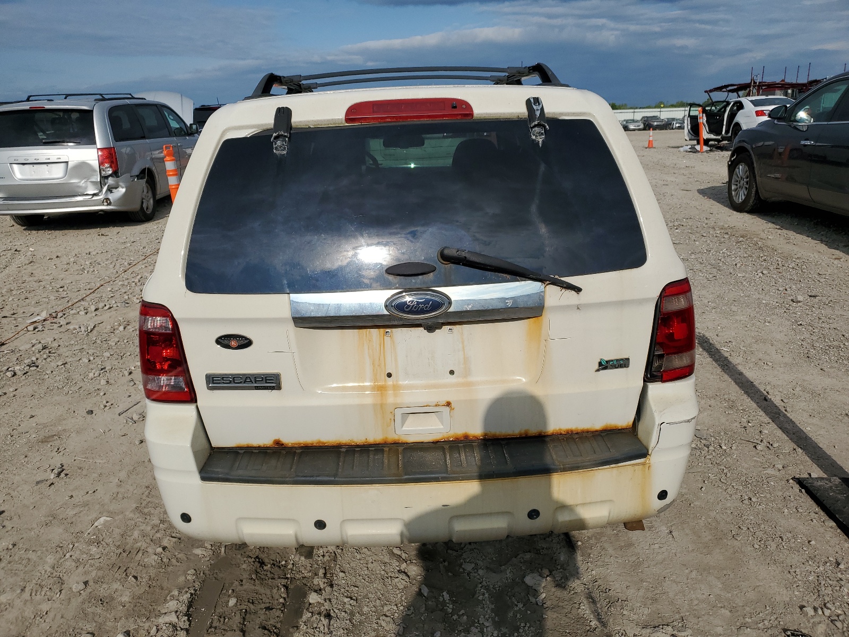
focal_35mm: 26
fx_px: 638
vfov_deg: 53.1
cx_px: 424
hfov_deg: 67.3
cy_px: 318
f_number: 1.5
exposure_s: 1/10000
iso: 50
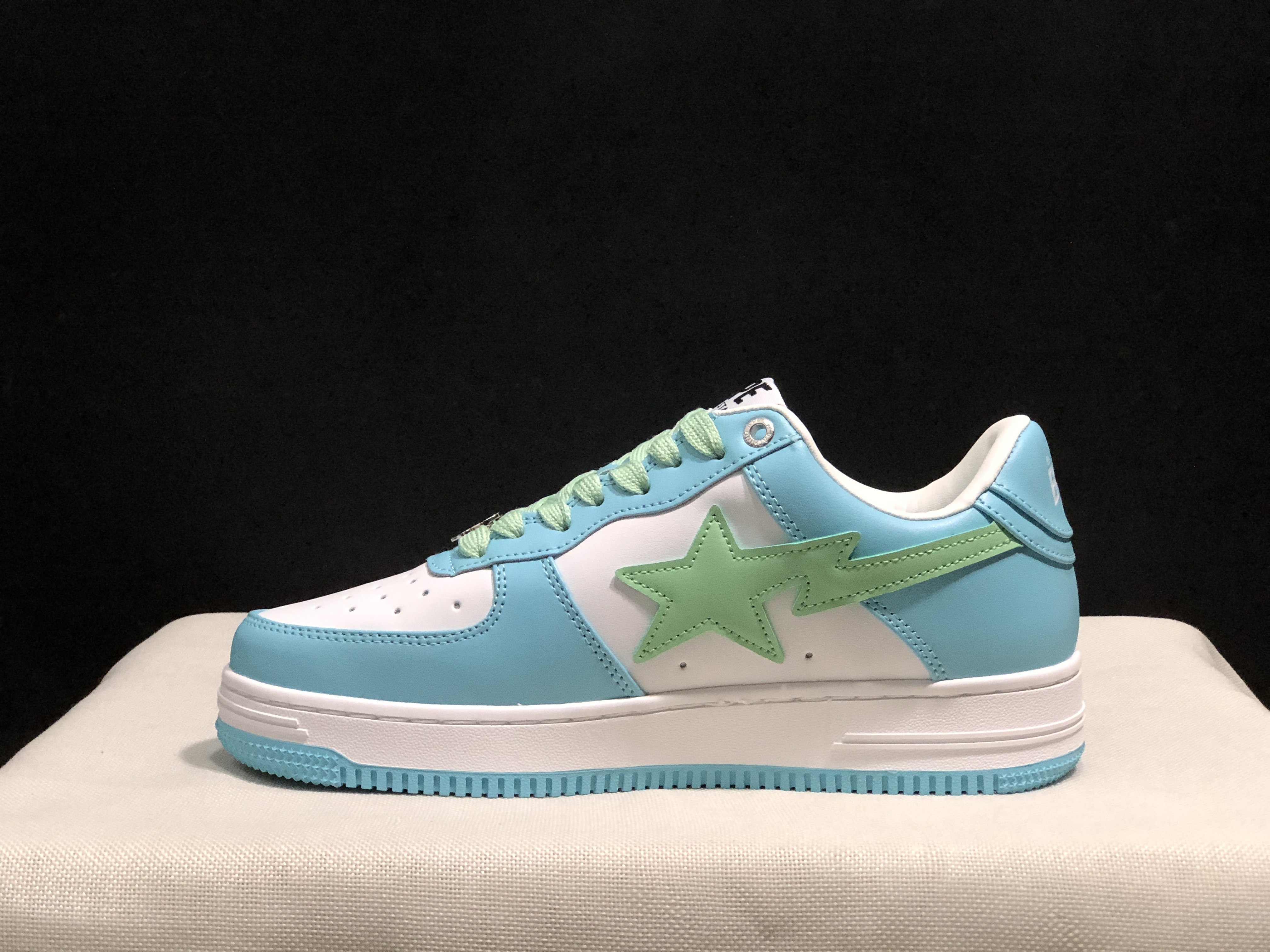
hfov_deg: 33.8
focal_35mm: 57
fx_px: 2091
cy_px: 476
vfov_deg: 25.7
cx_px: 635
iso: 80
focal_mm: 6.6
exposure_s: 1/30
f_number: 2.8
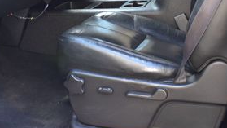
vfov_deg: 16.2
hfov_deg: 29.2
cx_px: 82
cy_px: -18
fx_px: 433
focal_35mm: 72
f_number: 7.1
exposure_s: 1/25
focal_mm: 20
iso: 400
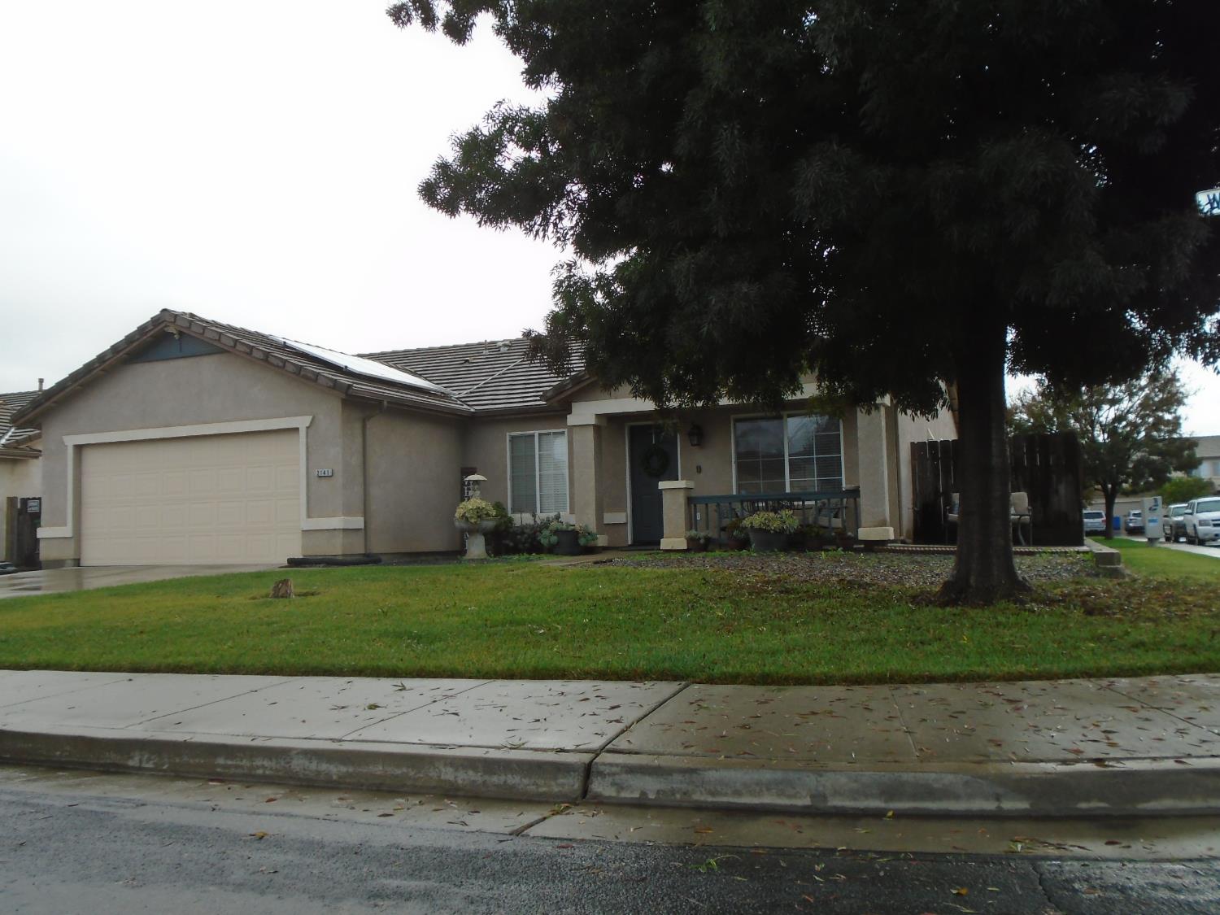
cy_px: 458
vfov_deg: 45.4
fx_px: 1093
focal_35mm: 31
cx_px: 610
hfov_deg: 58.4
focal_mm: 5.5
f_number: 3.5
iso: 100
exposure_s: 1/400
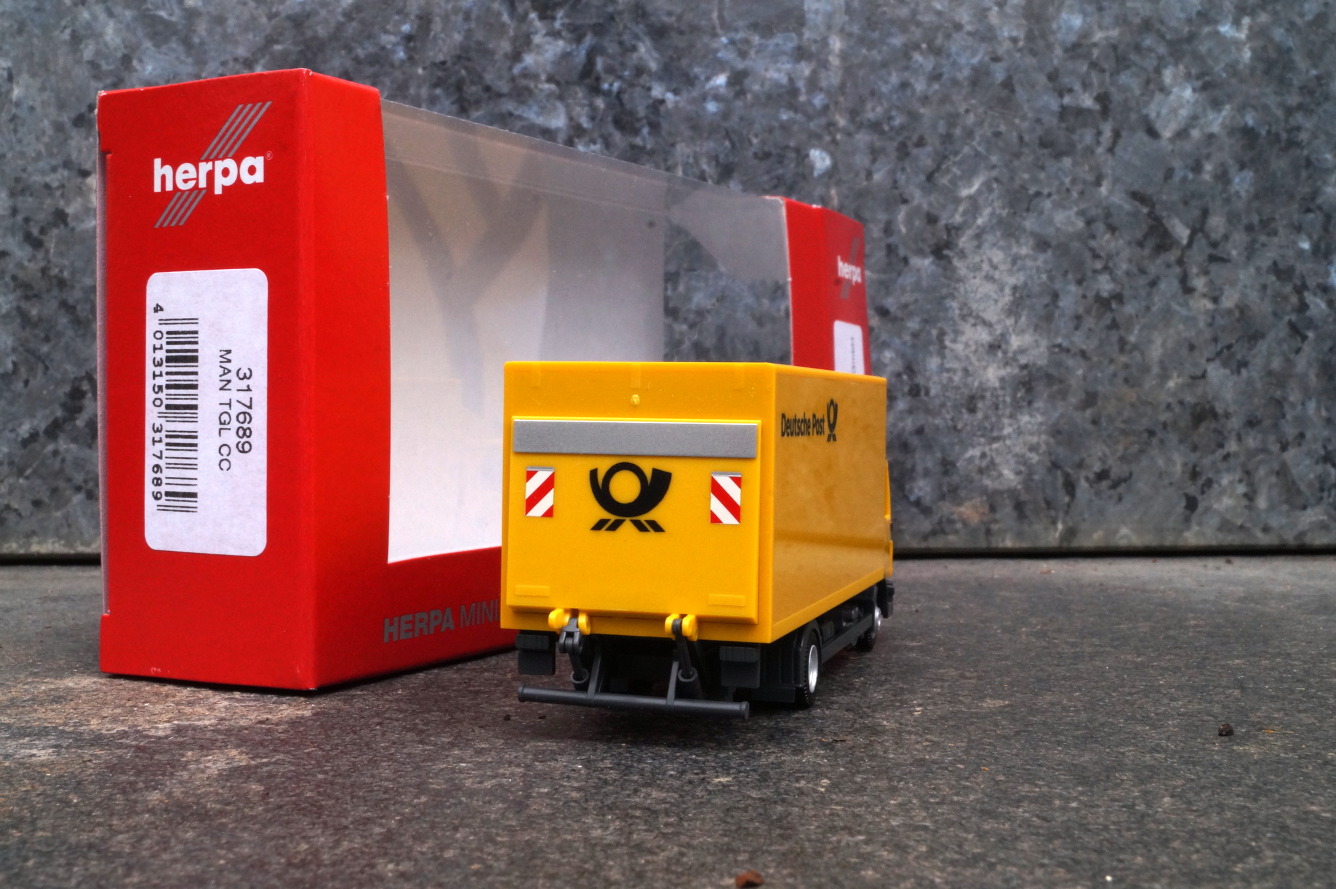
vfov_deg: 29.8
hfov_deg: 43.6
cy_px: 444
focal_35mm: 45
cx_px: 668
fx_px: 1669
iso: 640
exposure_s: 1/60
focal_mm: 30
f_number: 25
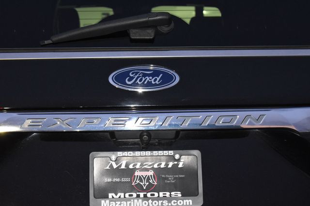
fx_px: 710
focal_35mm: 82
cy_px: 103
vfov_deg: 16.5
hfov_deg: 24.6
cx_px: 155
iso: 2800
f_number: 5.6
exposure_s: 1/30
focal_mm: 55
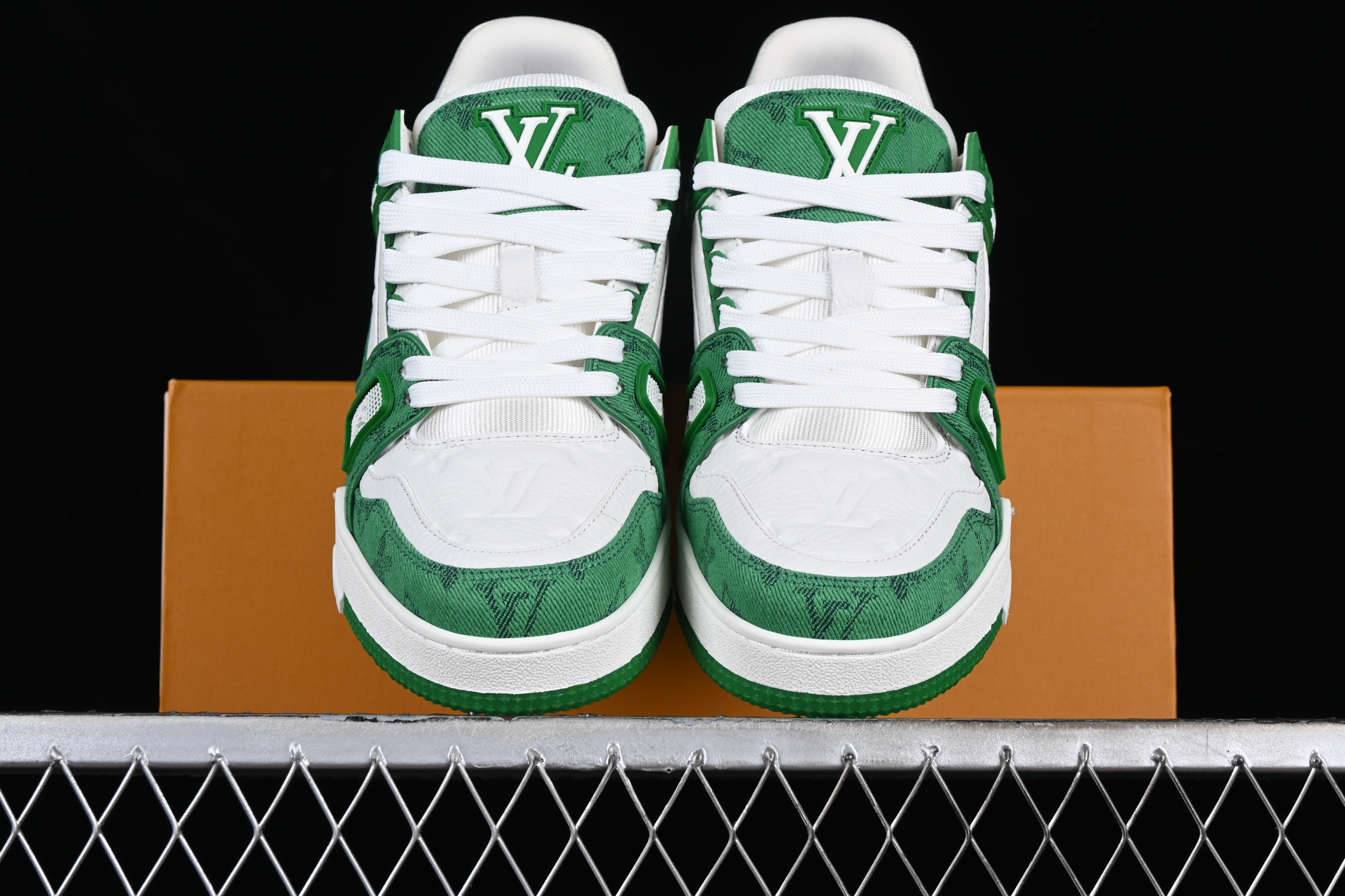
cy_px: 448
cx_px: 672
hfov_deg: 27.0
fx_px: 2802
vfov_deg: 18.2
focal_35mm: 75
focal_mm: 50
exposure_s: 1/80
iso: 160
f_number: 8
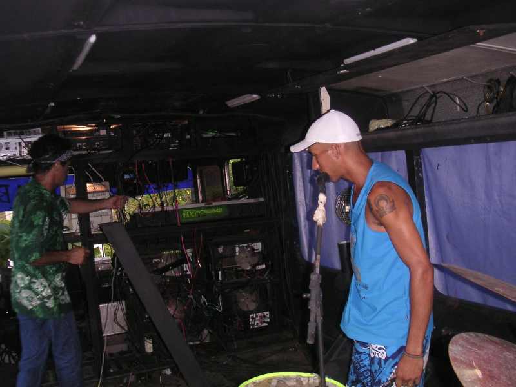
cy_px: 194
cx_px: 258
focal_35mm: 38
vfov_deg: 37.7
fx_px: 566
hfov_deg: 49.0
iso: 160
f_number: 2.8
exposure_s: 1/45
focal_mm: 6
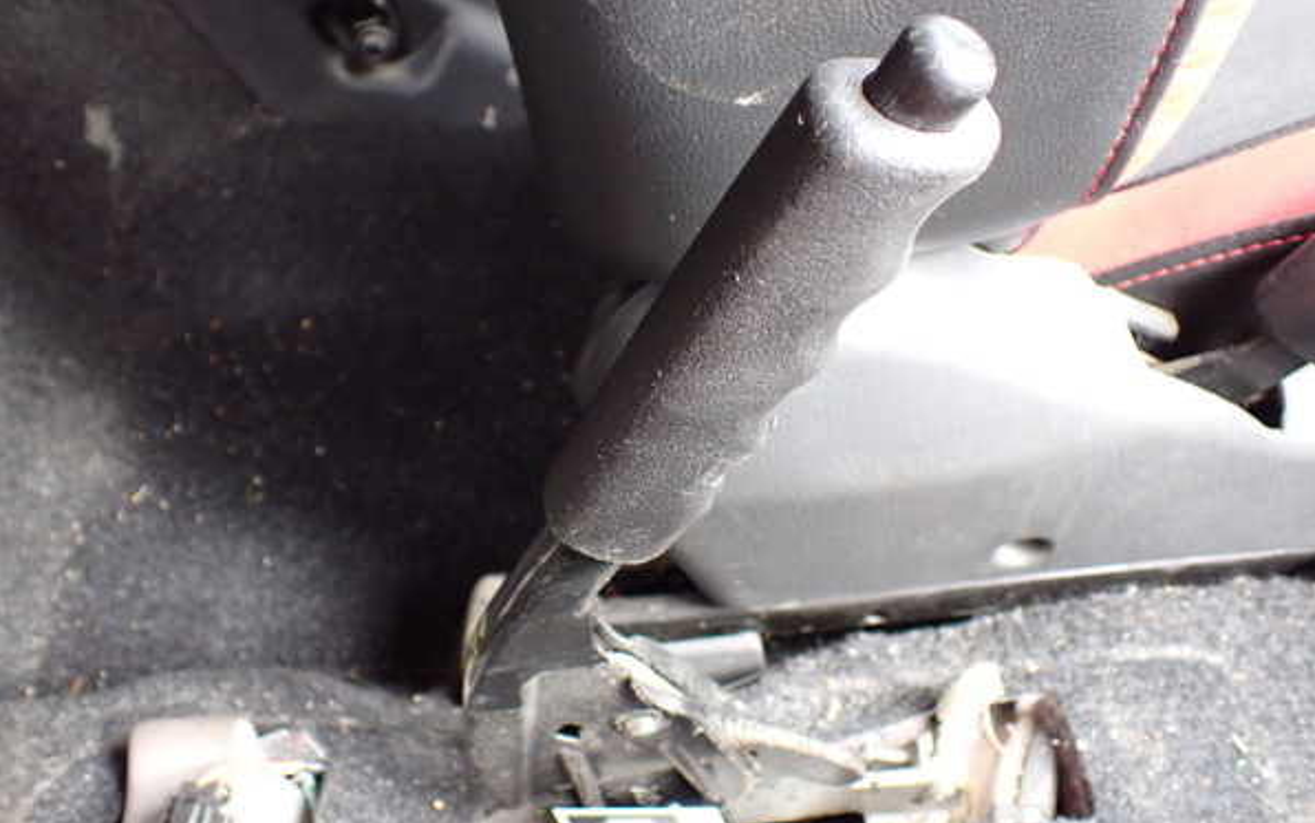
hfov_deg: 59.6
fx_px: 1147
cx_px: 660
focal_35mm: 32
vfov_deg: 39.5
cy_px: 406
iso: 640
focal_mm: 5.4
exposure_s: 1/125
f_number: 2.3
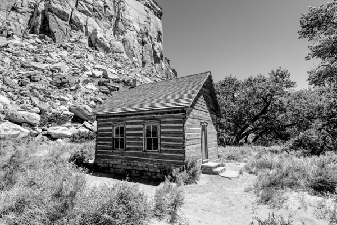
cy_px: 112
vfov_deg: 61.2
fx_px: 190
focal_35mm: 20
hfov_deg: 83.1
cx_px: 168
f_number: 22
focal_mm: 20.3
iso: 100
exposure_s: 1/50
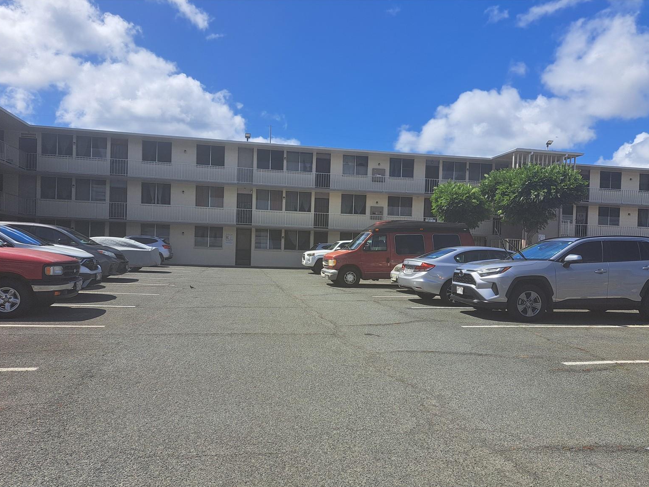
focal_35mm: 25
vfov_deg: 54.9
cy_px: 252
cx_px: 312
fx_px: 469
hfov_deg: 69.4
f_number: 1.8
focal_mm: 5.23
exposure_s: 1/1815
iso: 50
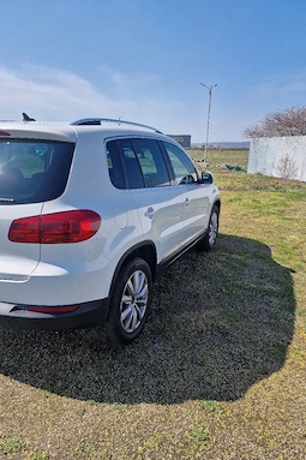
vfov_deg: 71.5
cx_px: 143
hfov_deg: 51.2
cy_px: 238
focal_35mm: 25
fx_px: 319
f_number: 1.8
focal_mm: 6.4
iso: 50
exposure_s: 1/1000
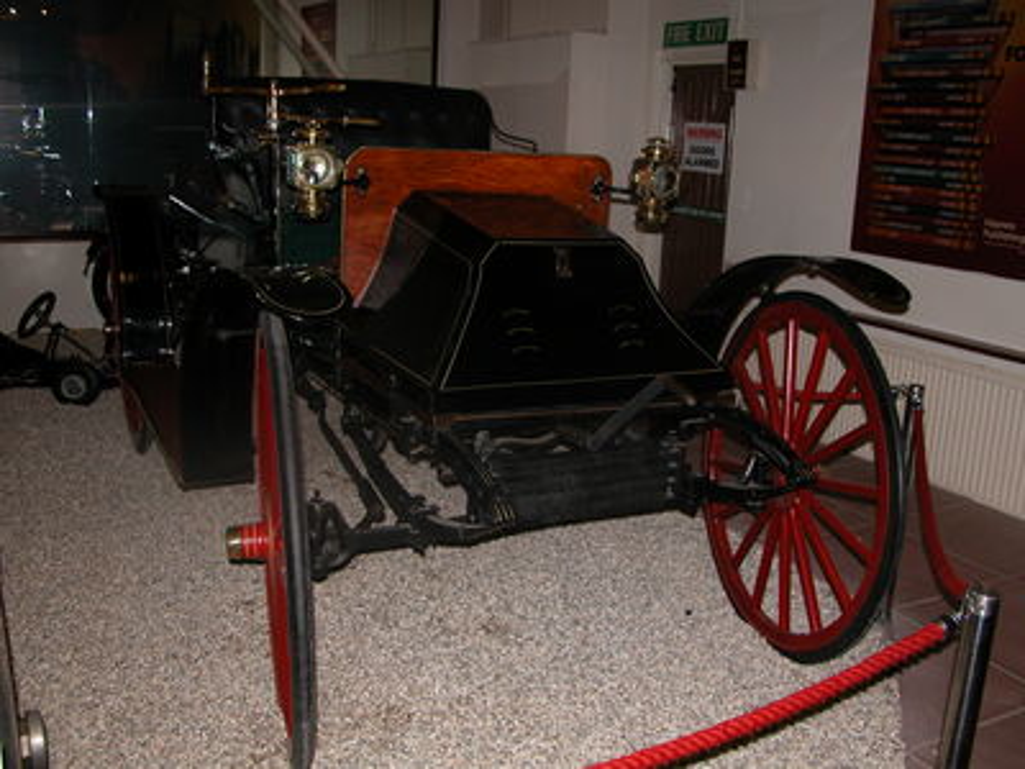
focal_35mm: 35
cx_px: 512
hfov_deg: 52.6
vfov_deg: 40.7
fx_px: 1036
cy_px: 384
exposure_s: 1/60
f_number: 2.8
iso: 100
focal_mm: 8.9
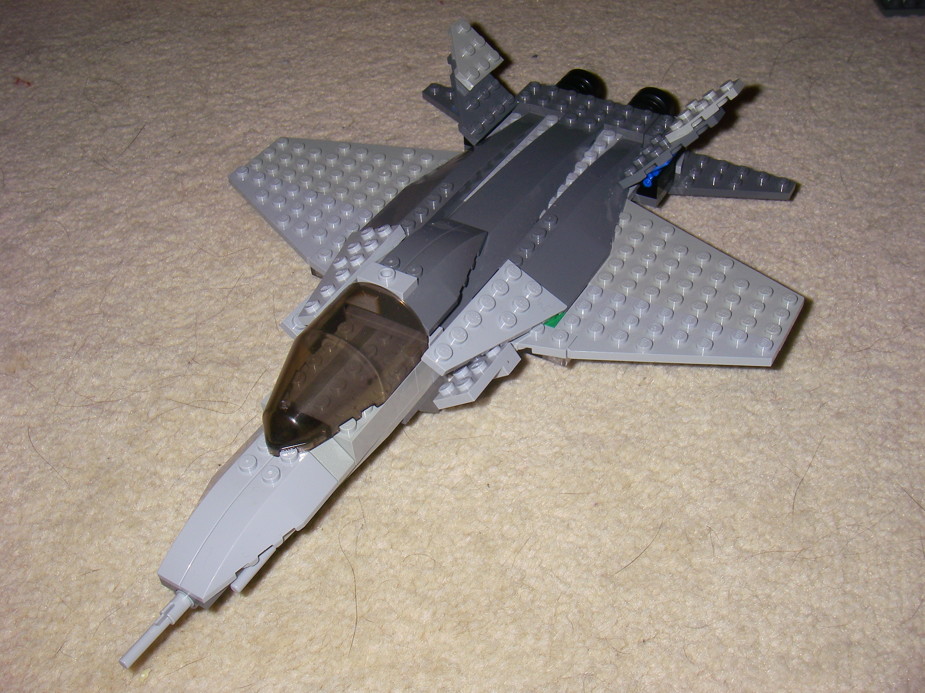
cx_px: 462
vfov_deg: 37.7
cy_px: 346
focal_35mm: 38
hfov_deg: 49.0
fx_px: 1015
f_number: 6.6
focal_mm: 6.3
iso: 64
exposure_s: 1/40
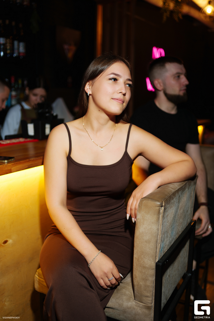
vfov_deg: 54.4
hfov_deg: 37.9
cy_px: 160
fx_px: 312
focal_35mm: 35
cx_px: 107
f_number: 1.8
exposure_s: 1/60
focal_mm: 35
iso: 200
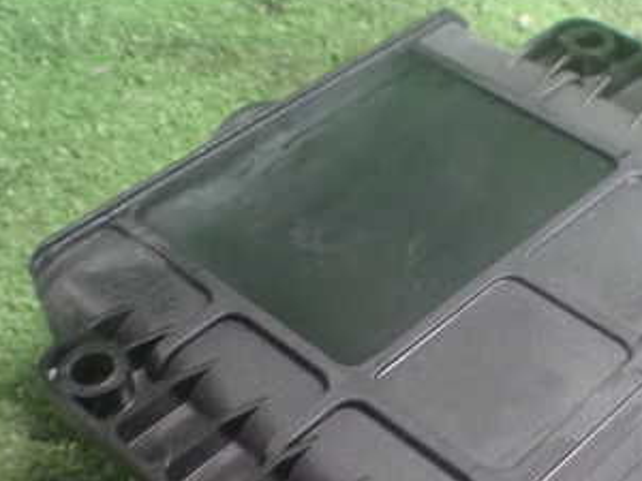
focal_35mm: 60
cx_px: 486
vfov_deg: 24.0
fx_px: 1113
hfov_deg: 31.6
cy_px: 400
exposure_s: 1/30
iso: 1250
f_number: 2.3
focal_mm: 5.4
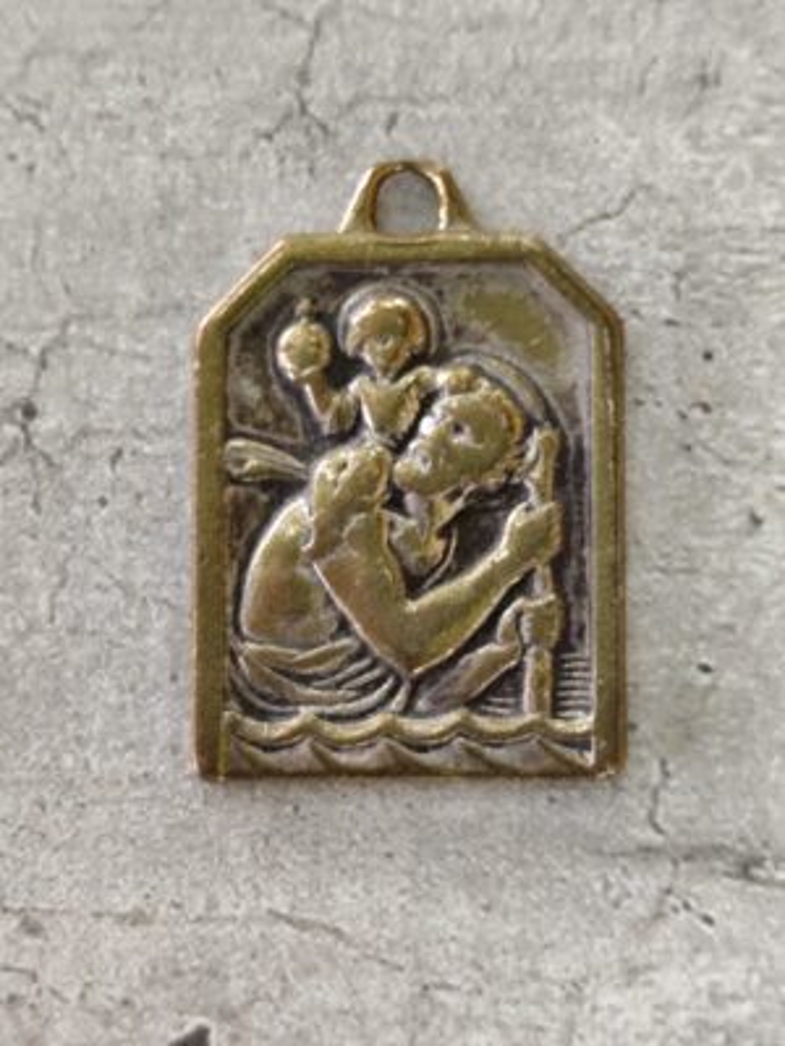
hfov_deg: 15.9
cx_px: 392
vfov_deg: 21.1
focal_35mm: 93
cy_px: 523
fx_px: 2812
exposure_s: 1/25
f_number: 1.65
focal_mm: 6.19
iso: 1000
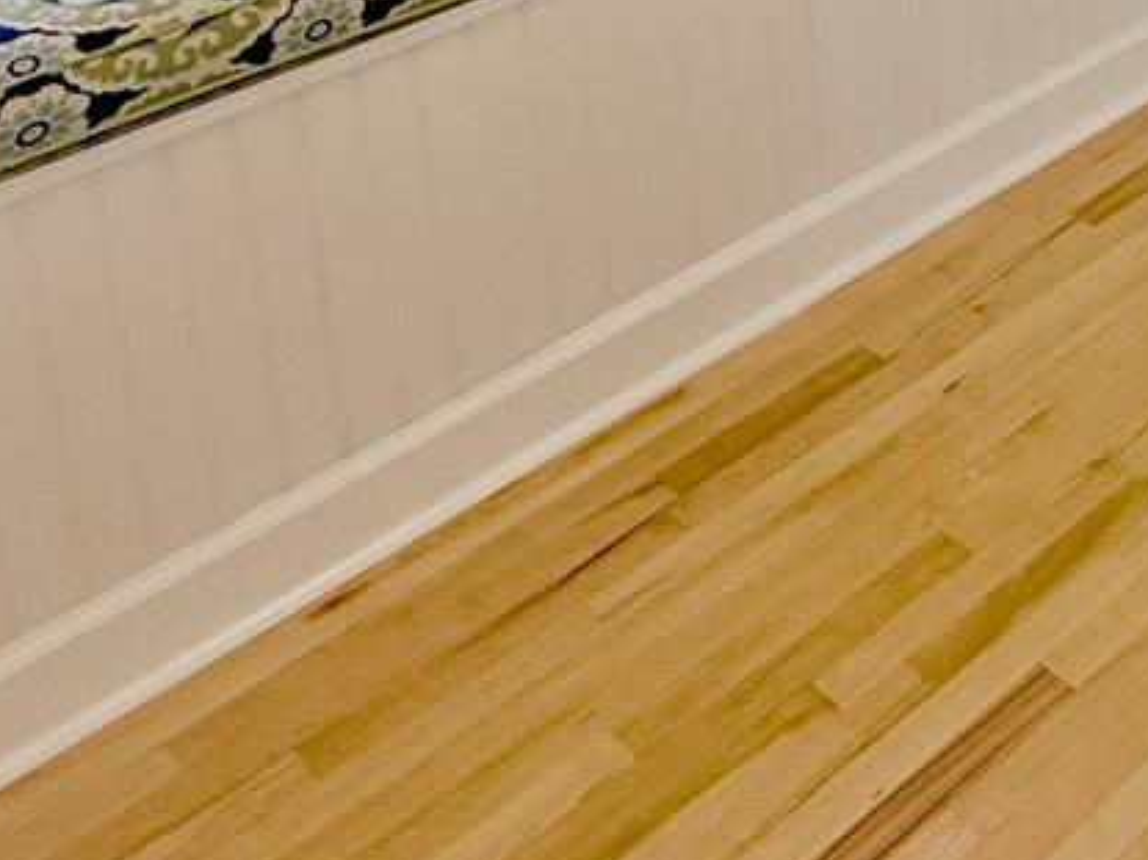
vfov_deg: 20.2
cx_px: 1829
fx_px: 1790
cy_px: -647
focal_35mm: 54
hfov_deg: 24.8
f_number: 2.2
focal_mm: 2.22
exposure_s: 1/120
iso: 80
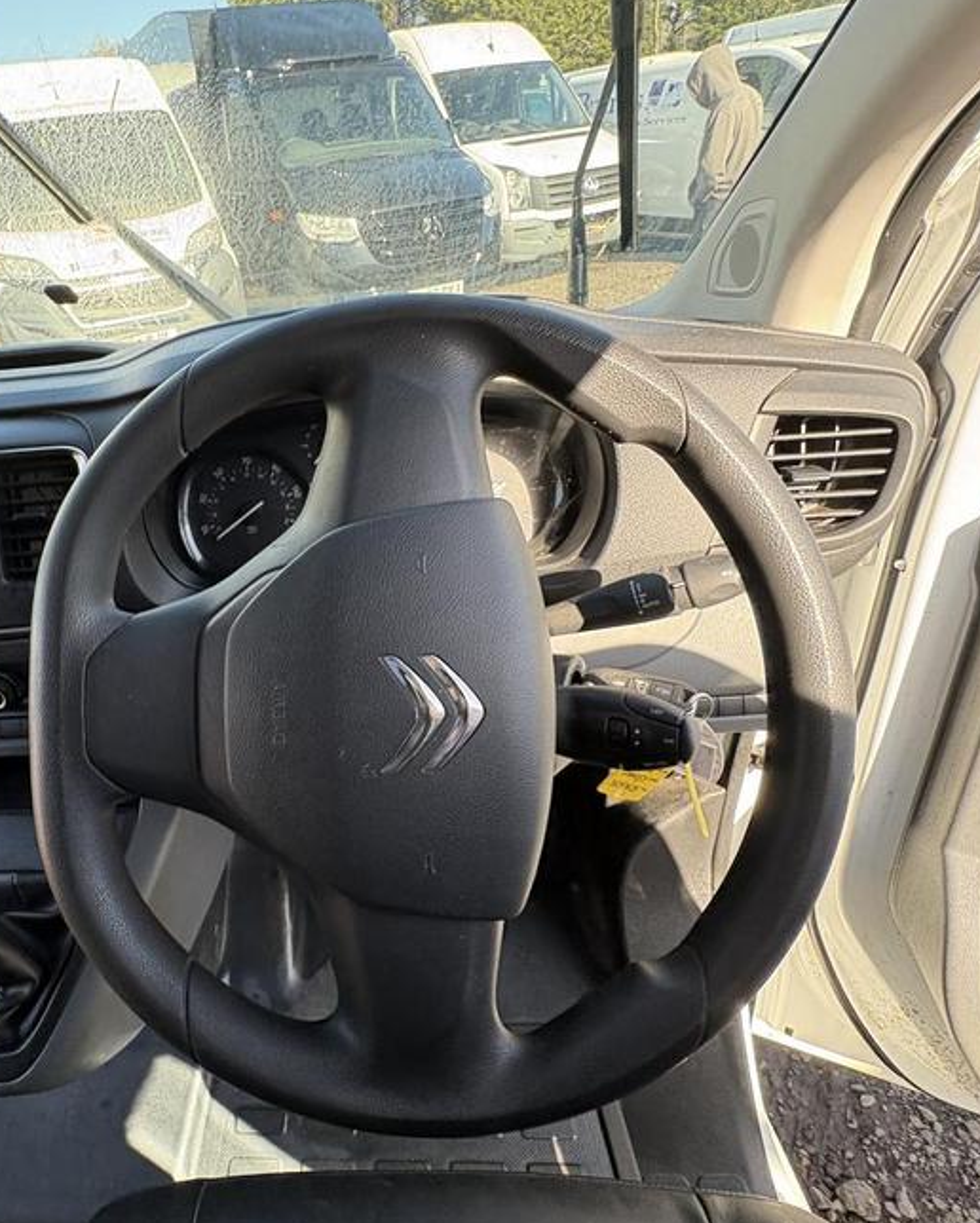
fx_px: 688
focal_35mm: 19
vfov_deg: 83.2
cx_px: 308
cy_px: 596
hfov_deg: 68.4
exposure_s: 1/99
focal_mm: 2.22
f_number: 2.2
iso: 125
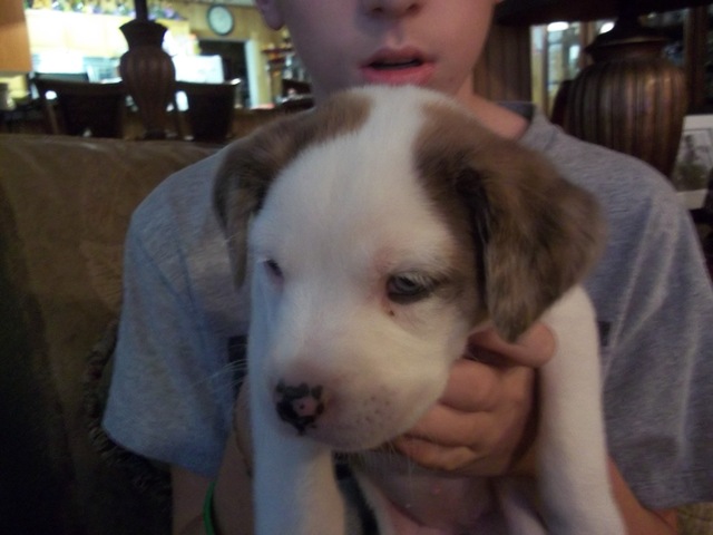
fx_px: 659
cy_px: 268
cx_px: 356
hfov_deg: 56.8
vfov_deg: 44.2
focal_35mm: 32
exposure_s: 1/8
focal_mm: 5.7
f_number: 2.9
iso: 320
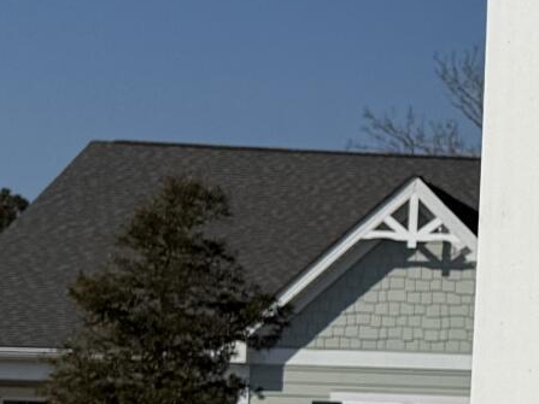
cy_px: 336
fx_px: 2506
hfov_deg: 10.8
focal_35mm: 161
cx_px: 1209
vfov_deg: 9.2
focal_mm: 6.76
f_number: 1.78
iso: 64
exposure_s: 1/14286
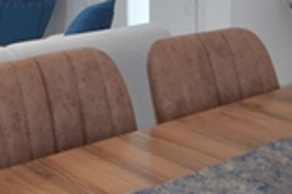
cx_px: -9
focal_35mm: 73
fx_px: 591
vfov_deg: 17.2
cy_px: -76
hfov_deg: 26.1
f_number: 4
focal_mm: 10
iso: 450
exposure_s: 1/60
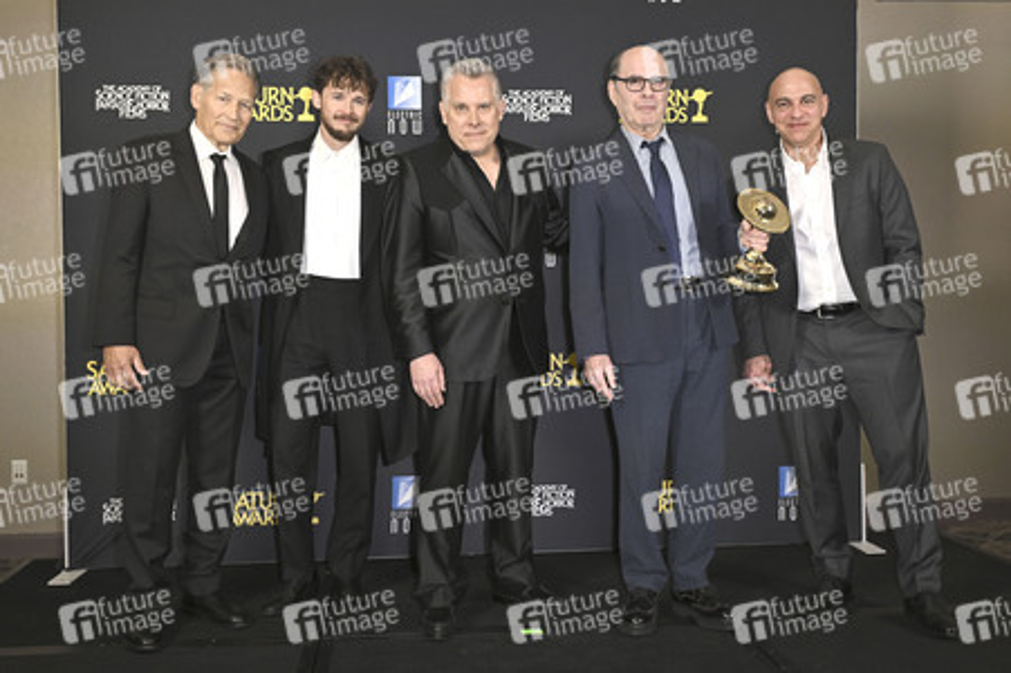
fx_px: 1038
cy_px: 336
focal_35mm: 37
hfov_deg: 51.9
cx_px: 506
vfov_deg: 35.9
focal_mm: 37
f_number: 5
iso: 2000
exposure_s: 1/320
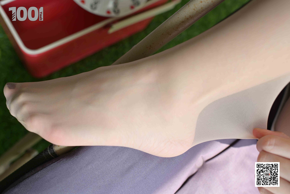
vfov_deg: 37.9
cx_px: 145
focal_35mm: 35
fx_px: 282
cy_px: 97
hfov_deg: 54.4
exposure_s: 1/200
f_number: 3.5
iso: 100
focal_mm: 35
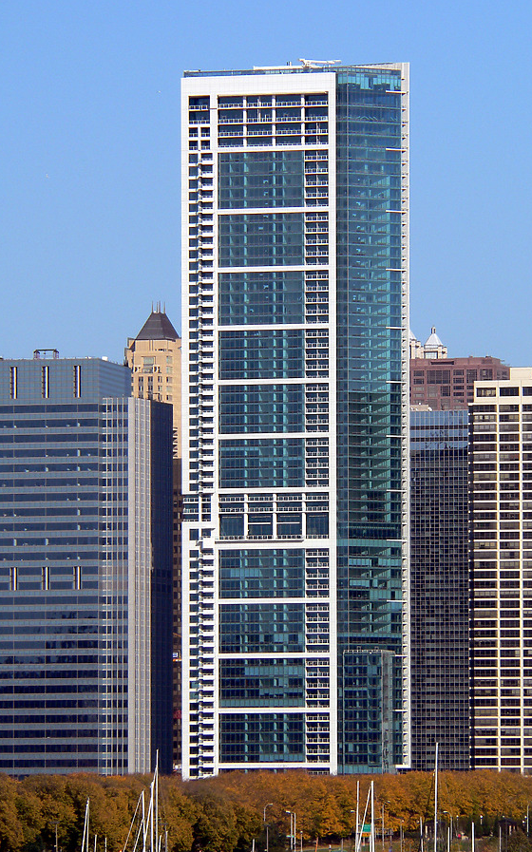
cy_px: 426
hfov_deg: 3.9
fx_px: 7731
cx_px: 316
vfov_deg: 6.3
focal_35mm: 333
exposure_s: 1/500
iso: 80
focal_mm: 52.1
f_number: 5.6
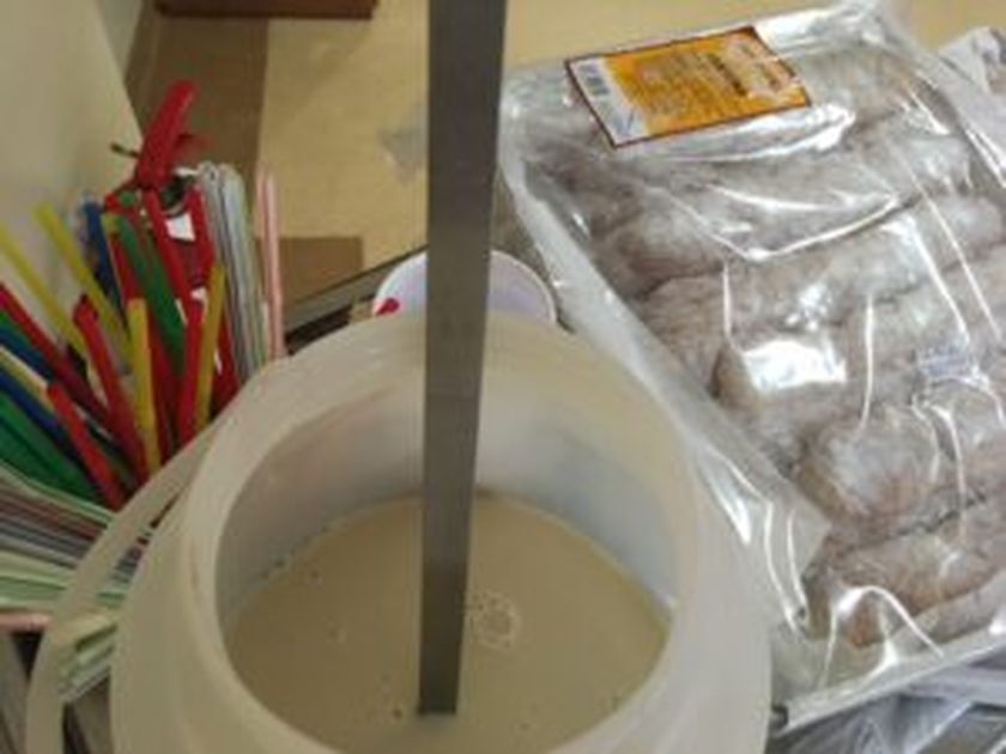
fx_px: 843
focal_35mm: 29
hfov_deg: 61.7
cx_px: 503
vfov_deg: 48.2
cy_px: 377
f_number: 2.2
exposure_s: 1/33
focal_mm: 4.15
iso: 160
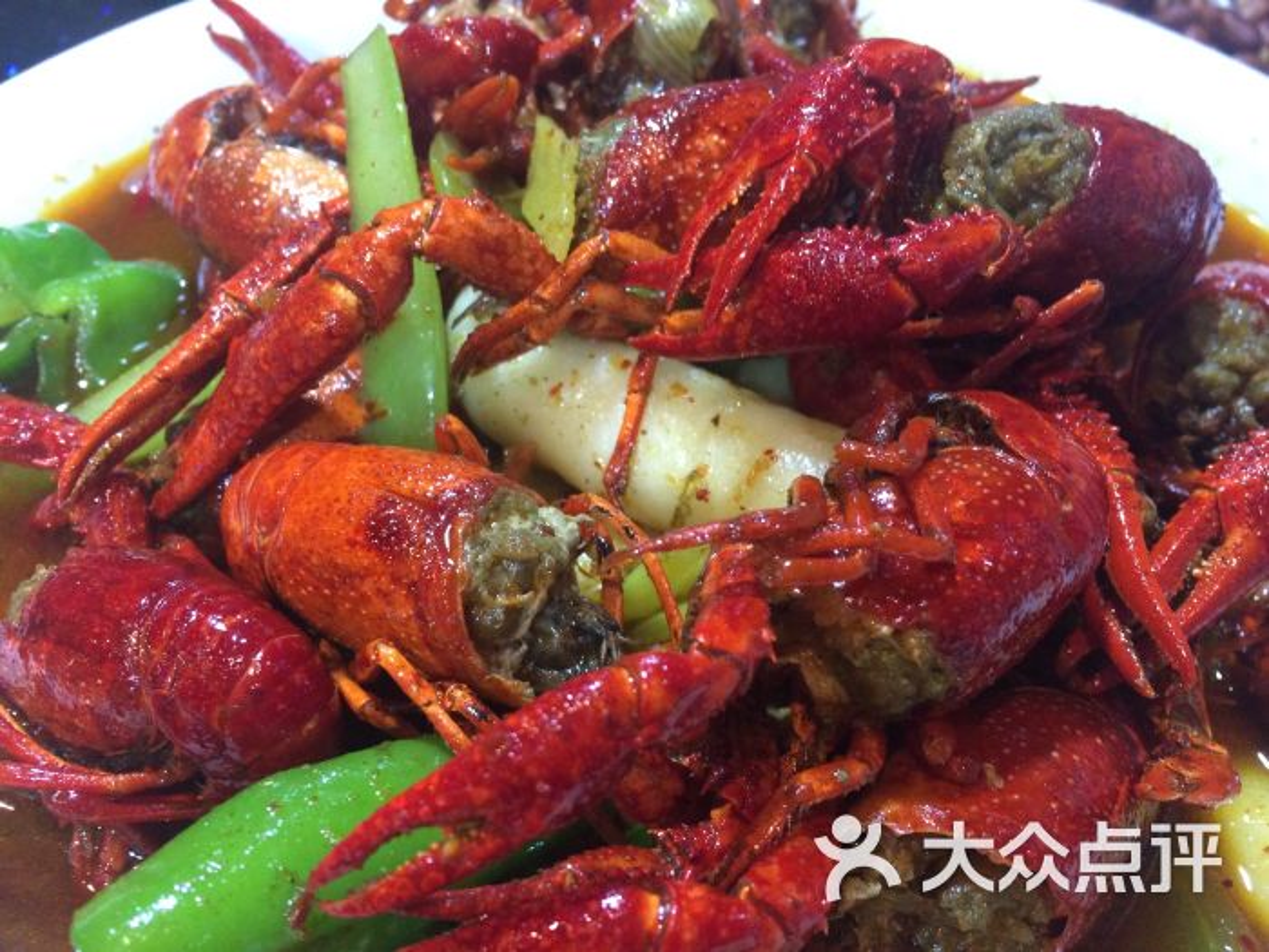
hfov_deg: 61.7
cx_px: 634
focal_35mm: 29
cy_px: 476
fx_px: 1063
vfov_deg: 48.2
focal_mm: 4.15
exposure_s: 1/33
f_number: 2.2
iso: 320
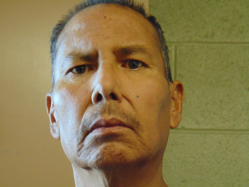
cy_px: 94
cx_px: 124
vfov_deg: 11.1
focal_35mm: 133
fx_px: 957
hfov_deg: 14.8
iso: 500
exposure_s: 1/20
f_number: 4
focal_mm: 23.9
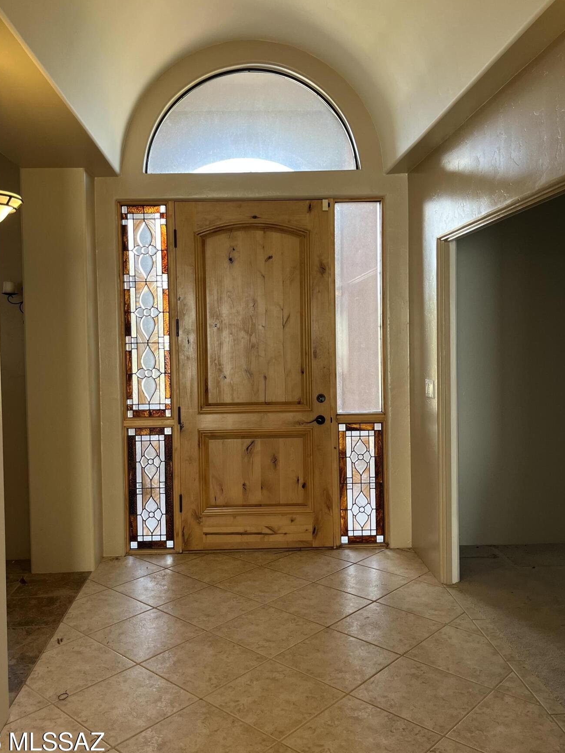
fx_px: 653
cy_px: 347
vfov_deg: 59.9
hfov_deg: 46.7
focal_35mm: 30
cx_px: 253
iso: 100
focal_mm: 5.1
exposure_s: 1/121
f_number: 1.6
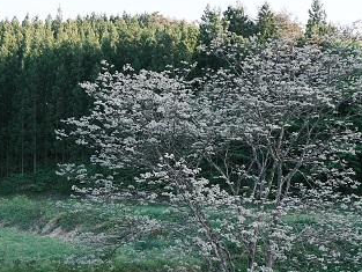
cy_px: 192
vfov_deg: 24.6
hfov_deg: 32.4
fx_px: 617
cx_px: 244
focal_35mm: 59
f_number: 4.5
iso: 320
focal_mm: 20.2
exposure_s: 1/200
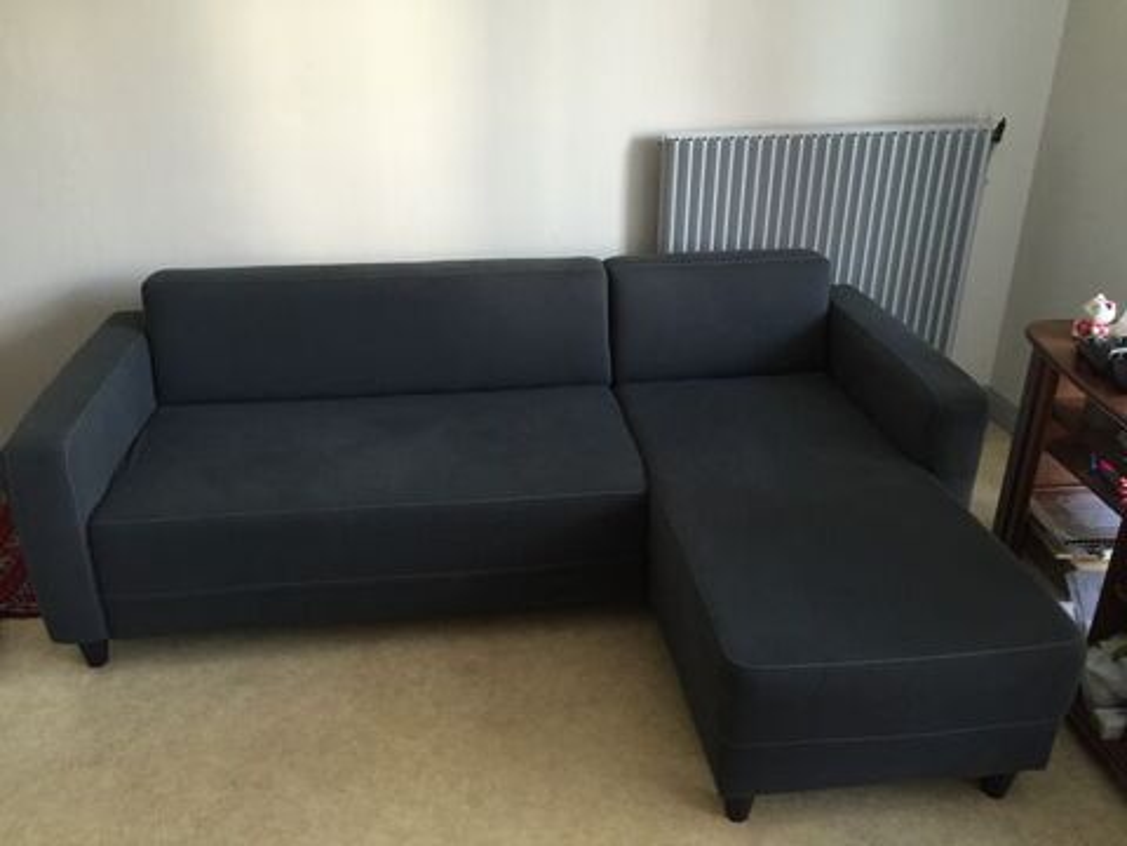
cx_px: 564
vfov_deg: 48.2
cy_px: 423
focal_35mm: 29
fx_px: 944
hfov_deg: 61.7
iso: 125
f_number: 2.2
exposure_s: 1/30
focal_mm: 4.15
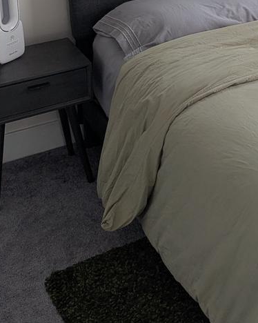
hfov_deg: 19.0
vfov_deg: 22.9
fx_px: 735
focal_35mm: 77
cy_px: -57
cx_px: 295
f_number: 1.85
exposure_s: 1/202
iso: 49
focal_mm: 6.81
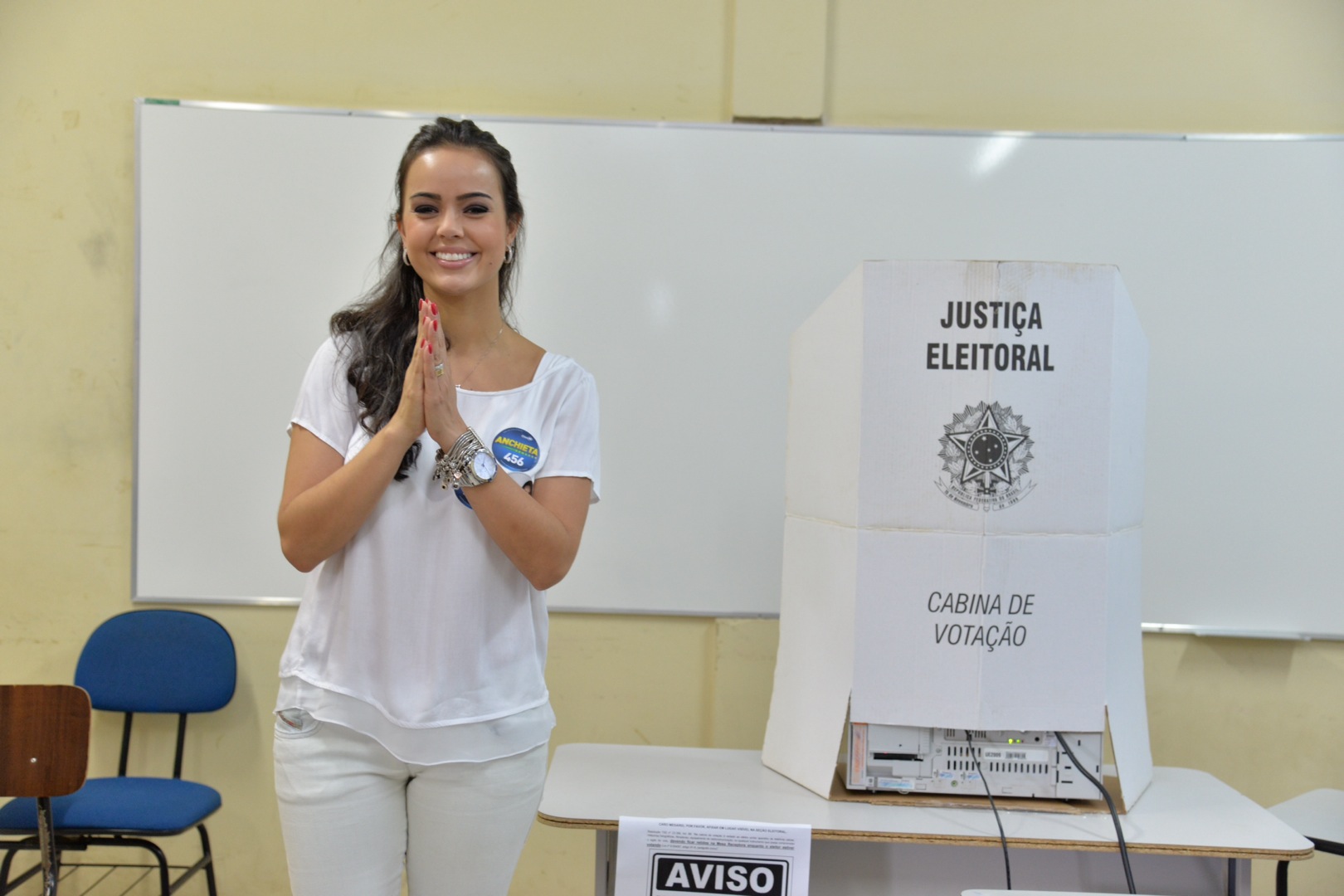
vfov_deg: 28.1
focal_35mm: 48
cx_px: 672
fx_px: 1792
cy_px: 448
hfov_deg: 41.1
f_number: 4
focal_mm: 48
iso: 1250
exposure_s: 1/100
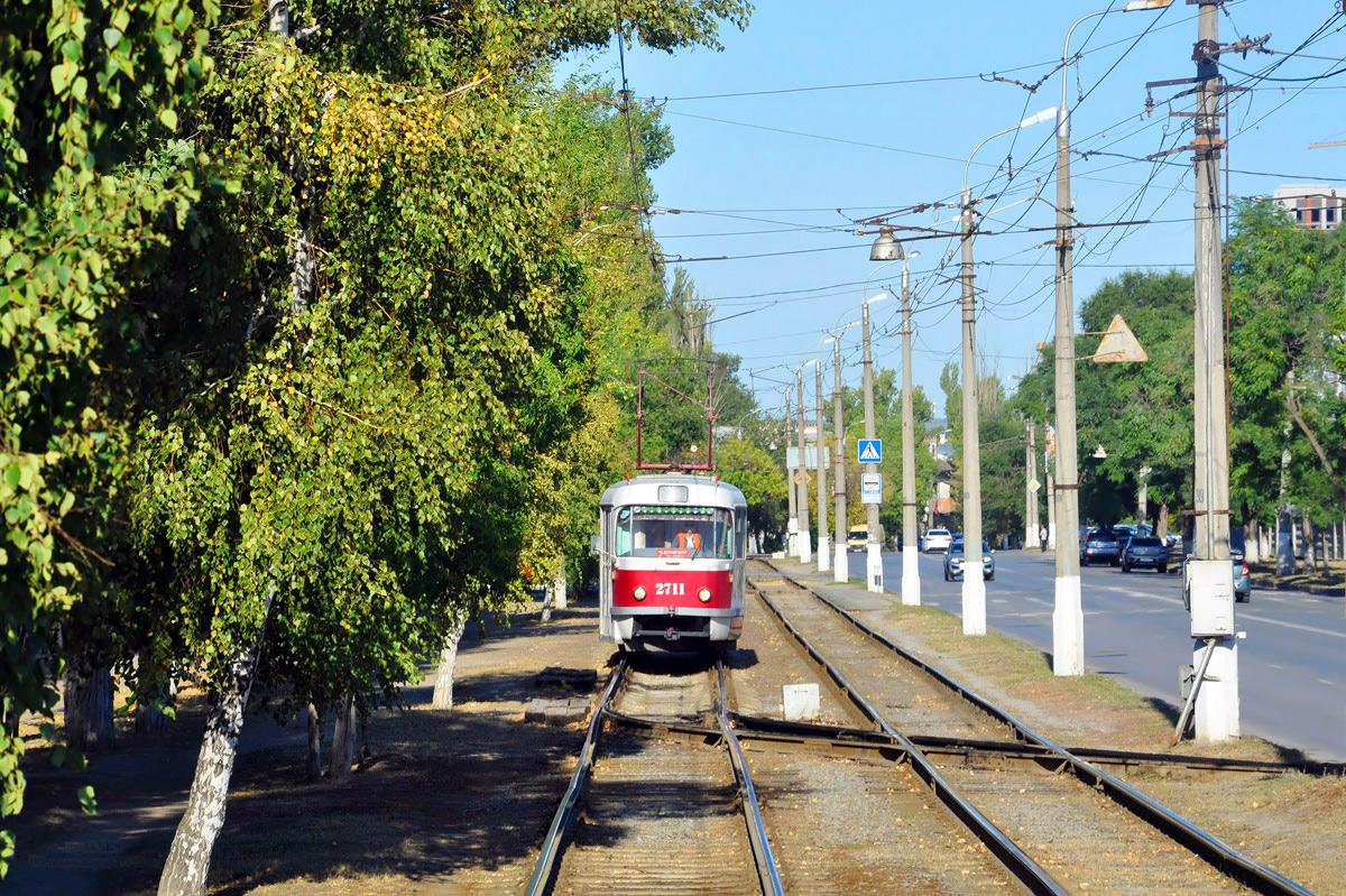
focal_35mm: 135
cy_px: 448
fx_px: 5045
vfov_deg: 10.2
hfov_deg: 15.2
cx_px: 673
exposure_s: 1/400
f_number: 7.1
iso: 200
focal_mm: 90
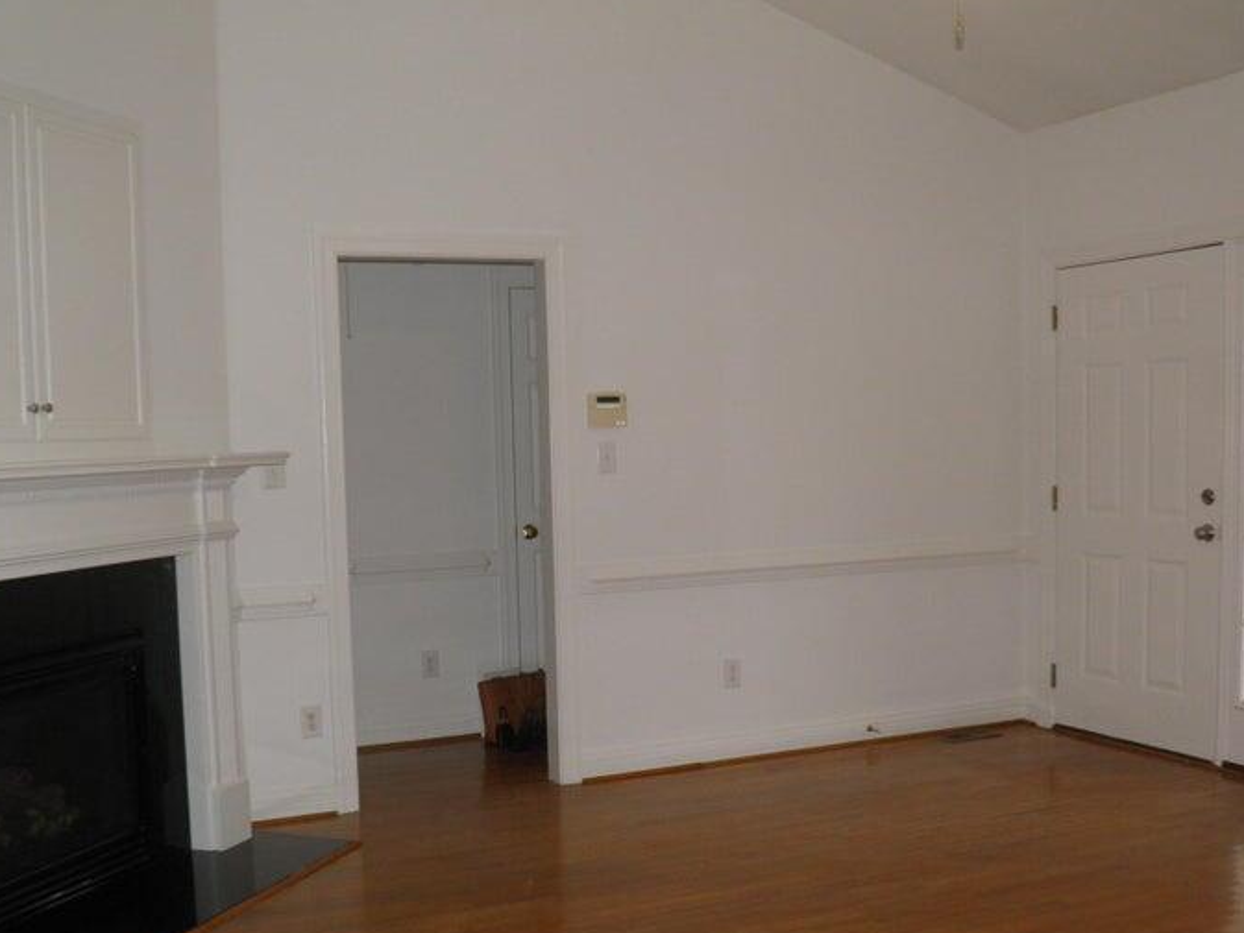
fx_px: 1366
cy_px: 547
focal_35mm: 38
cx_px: 557
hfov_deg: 48.9
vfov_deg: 37.6
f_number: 3
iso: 100
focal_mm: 5.5
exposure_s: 1/40
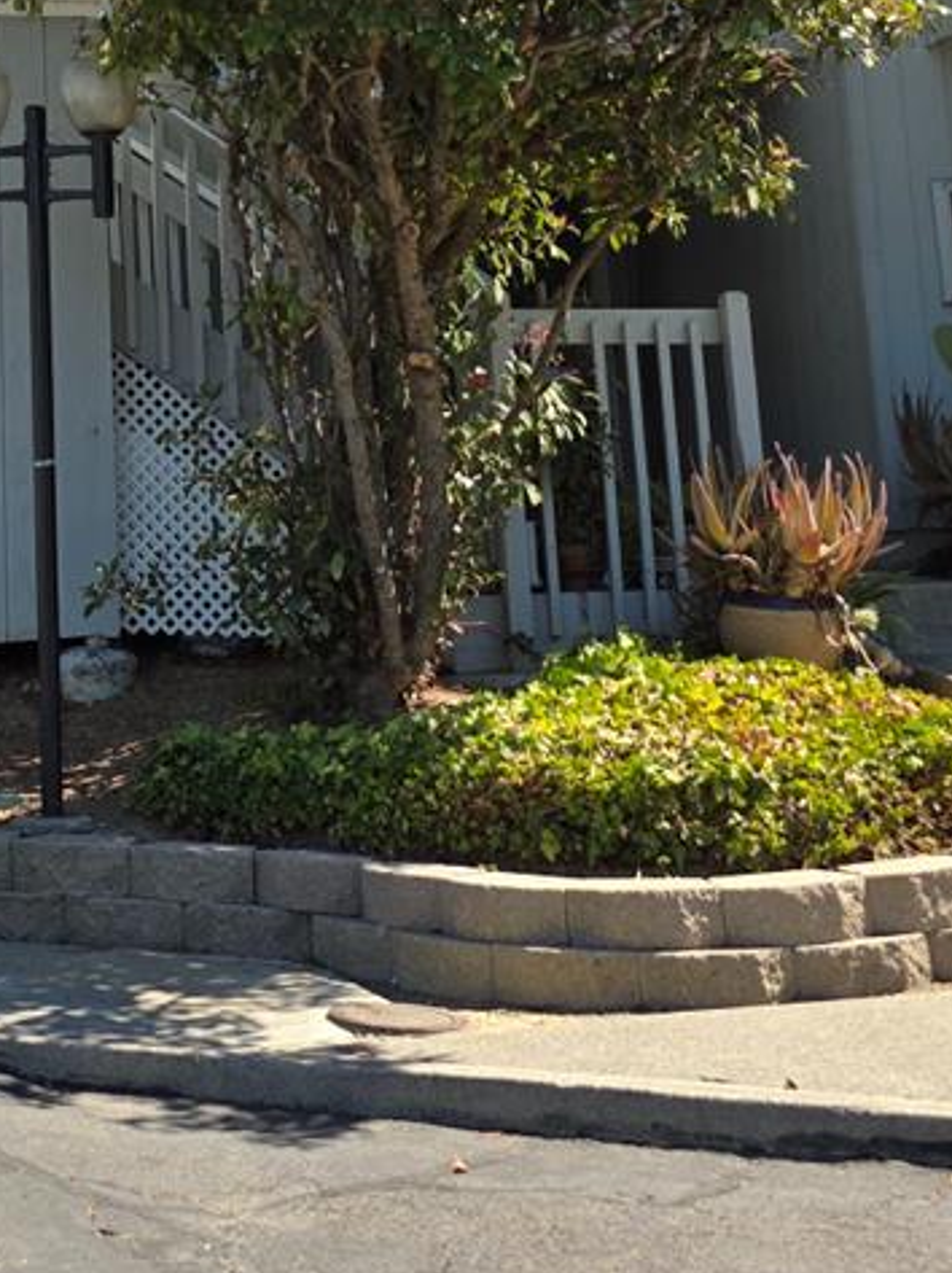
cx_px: -225
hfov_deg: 18.9
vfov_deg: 25.1
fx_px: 2680
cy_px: -81
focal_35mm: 73
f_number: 1.7
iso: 80
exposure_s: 1/1941
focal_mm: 6.3
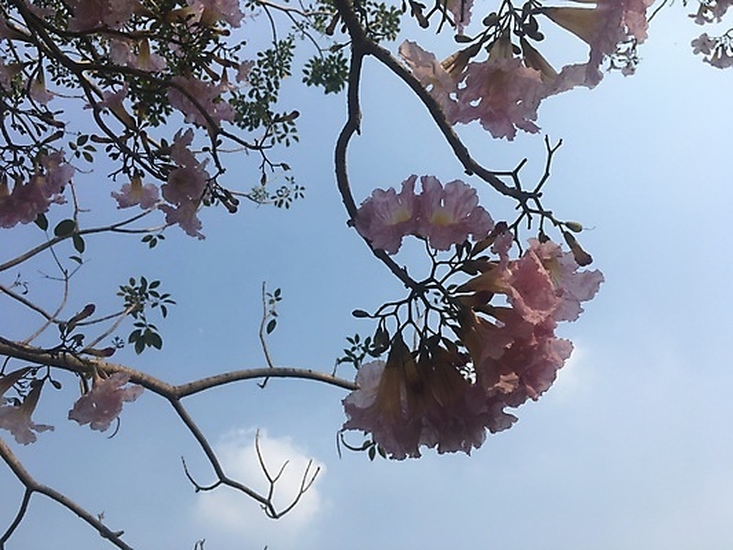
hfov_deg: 61.6
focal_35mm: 29
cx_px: 366
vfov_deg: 48.2
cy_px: 275
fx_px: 614
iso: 25
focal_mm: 4.15
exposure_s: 1/1350
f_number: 2.2
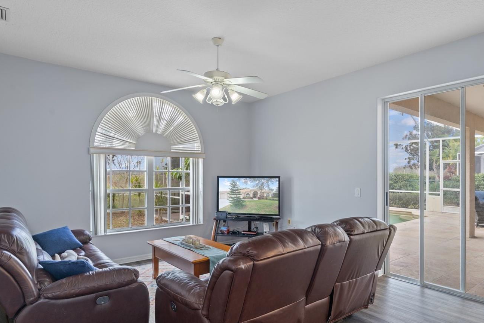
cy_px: 177
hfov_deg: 81.1
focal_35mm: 21
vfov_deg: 59.4
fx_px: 282
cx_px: 256
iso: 320
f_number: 8
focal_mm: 17
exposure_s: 1.3
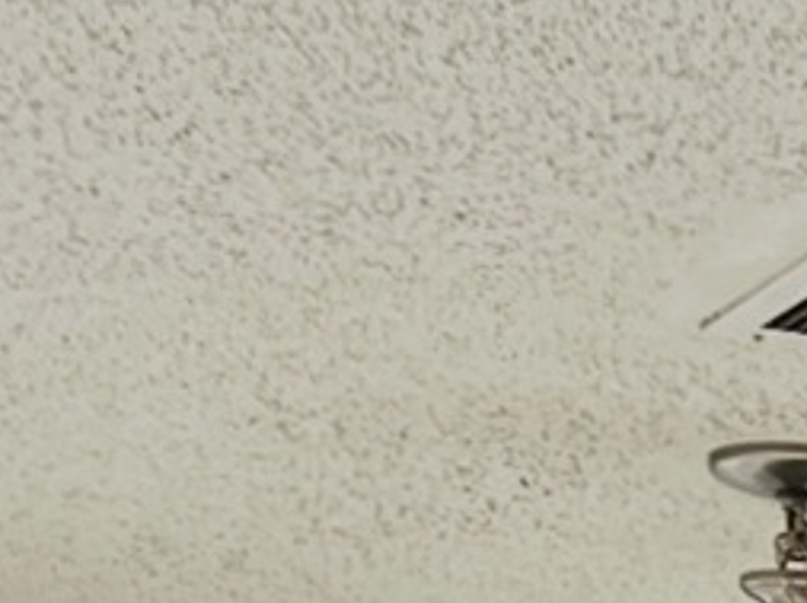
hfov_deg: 8.4
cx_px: 2185
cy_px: 1827
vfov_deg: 6.5
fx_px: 4842
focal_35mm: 208
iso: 50
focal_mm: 5.7
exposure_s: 1/714
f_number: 1.5
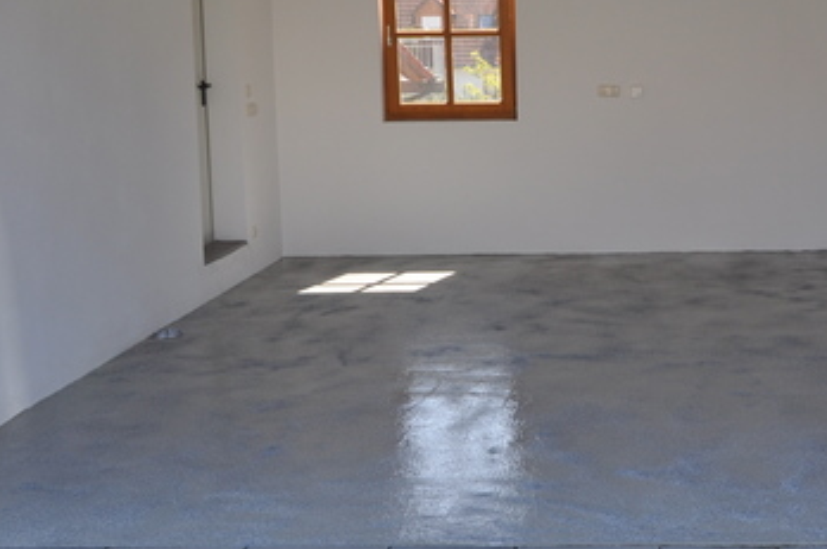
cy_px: 246
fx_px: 1422
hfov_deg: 31.8
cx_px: 625
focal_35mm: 62
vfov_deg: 21.8
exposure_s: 1/160
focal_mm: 18
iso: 200
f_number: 6.3
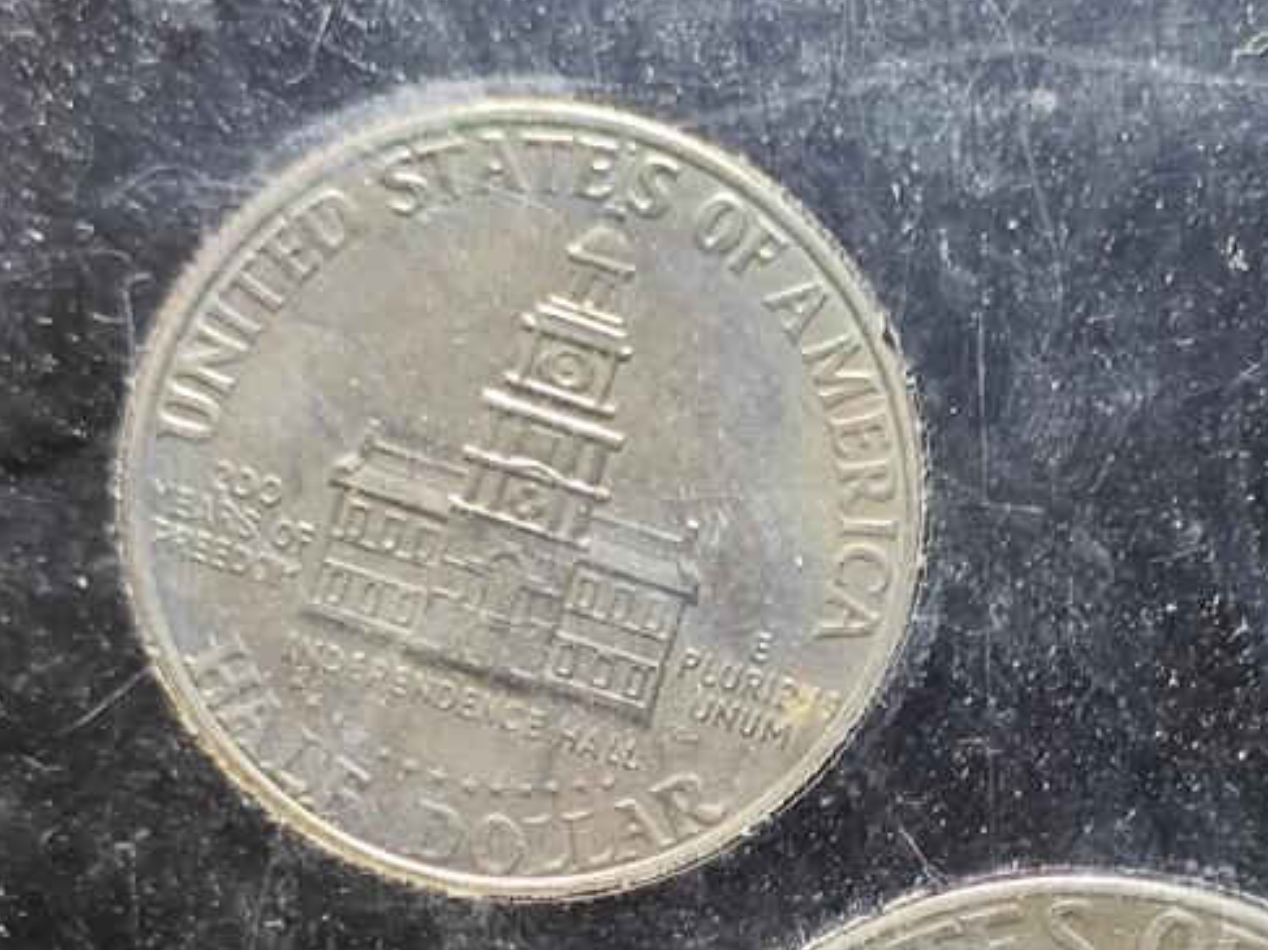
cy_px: 1054
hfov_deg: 13.9
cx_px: 1104
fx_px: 5164
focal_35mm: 141
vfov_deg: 10.4
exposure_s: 1/50
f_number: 1.6
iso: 160
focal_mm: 5.84
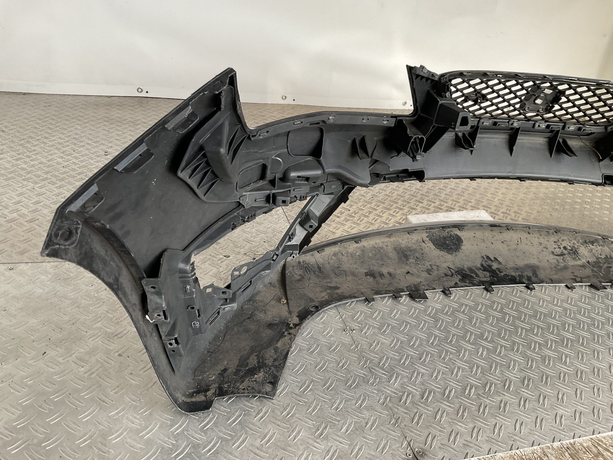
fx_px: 514
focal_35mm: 29
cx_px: 306
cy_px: 230
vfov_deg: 48.2
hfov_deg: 61.7
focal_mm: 3
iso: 40
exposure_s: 1/100
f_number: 1.8
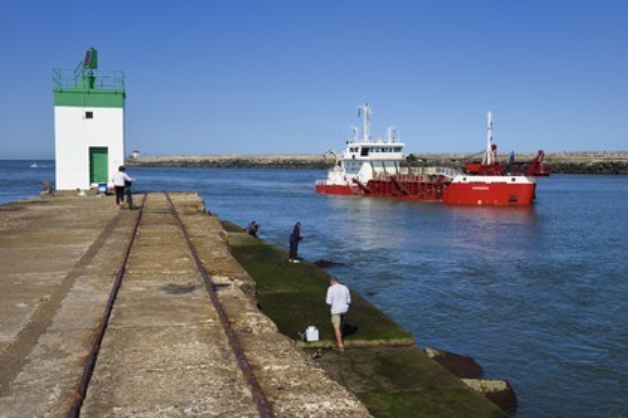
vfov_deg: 30.5
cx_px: 314
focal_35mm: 44
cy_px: 209
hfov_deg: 44.5
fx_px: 767
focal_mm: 44
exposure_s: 1/250
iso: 200
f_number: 18
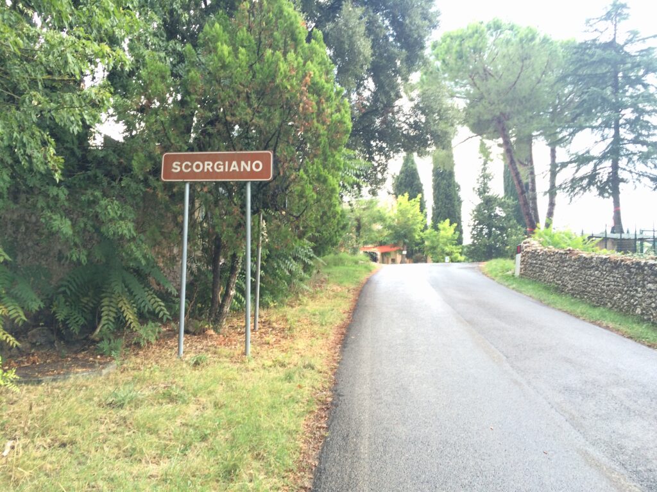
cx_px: 328
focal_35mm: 29
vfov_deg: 48.2
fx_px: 550
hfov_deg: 61.7
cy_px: 246
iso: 40
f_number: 2.2
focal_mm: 4.15
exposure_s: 1/100
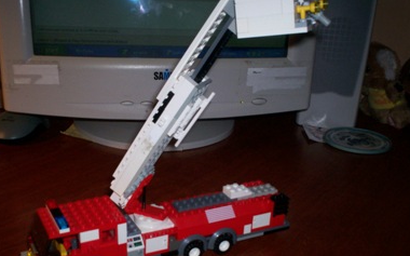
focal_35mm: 45
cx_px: 195
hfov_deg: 44.4
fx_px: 503
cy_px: 163
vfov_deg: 28.4
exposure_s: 1/60
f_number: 4.5
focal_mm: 6
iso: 140
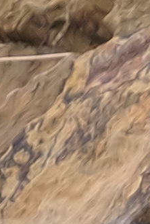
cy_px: 585
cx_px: 3
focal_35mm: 4322
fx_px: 27010
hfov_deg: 0.3
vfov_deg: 0.5
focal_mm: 400
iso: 800
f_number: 5.6
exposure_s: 1/550
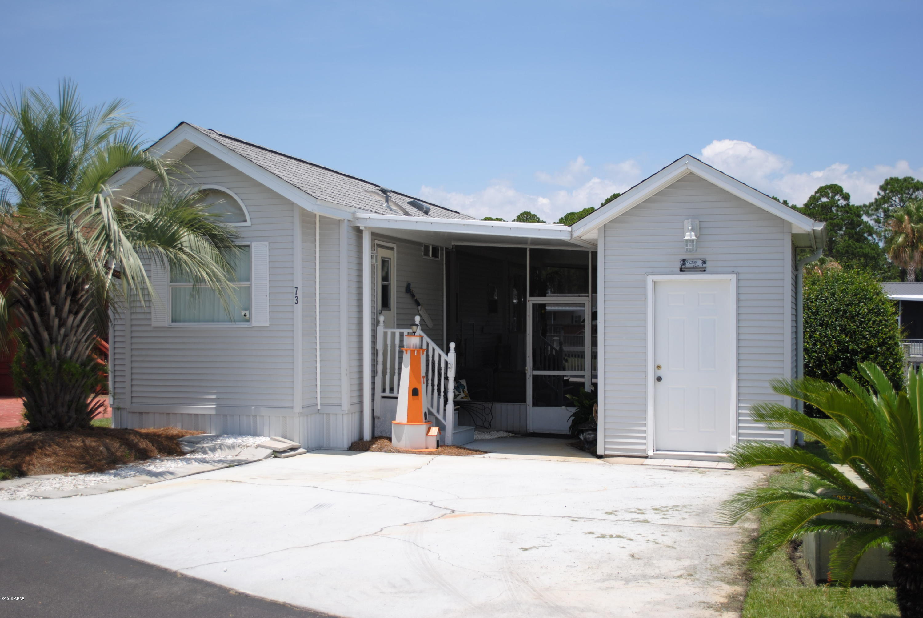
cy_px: 309
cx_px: 462
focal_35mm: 39
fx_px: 1001
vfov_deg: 34.3
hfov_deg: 49.5
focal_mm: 26
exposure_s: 1/1000
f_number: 4.2
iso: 100
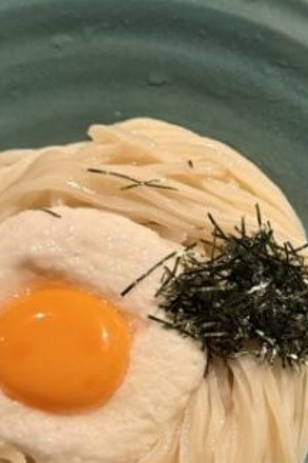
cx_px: 260
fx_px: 1014
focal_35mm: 79
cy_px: 337
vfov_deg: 25.4
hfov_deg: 17.1
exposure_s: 1/60
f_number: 1.78
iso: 800
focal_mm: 6.76
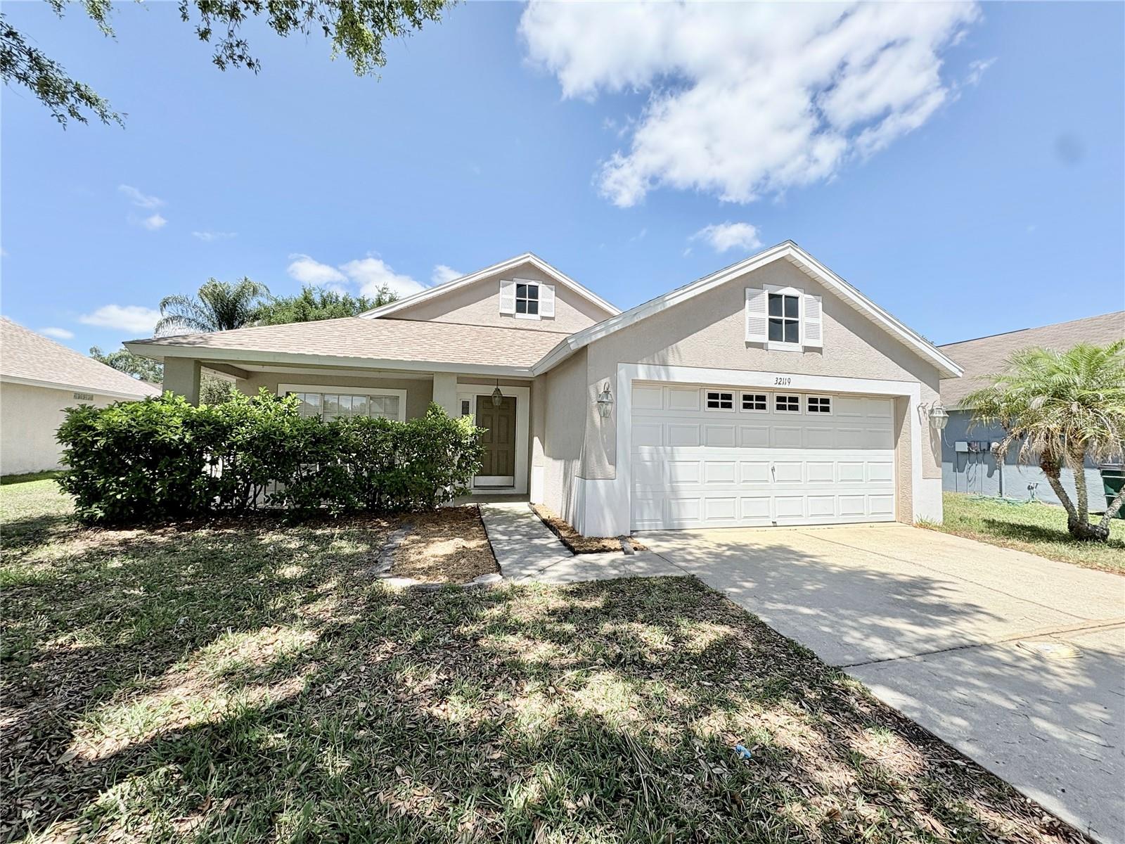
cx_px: 562
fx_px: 455
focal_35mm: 14
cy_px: 422
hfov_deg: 102.1
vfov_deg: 85.7
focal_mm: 2.22
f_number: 2.2
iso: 50
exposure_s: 1/1789
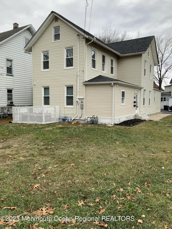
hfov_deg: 48.2
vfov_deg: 61.7
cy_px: 114
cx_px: 86
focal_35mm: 29
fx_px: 192
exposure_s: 1/534
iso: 16
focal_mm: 3
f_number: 1.8
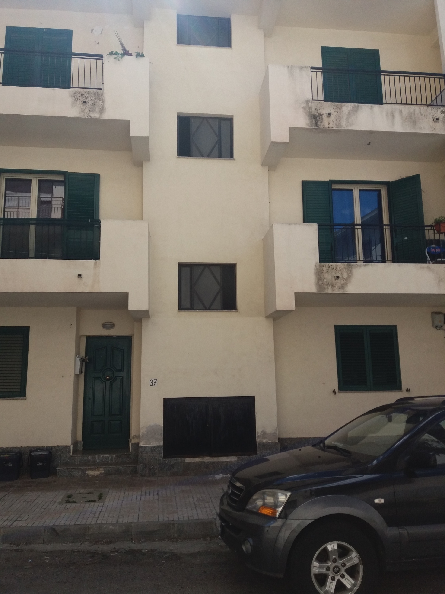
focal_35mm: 28
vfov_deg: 63.4
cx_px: 222
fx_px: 480
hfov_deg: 49.7
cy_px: 297
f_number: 1.9
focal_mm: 3.7
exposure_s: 1/1338
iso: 64
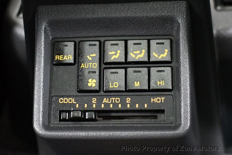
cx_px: 116
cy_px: 78
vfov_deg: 18.0
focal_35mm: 76
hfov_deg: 26.6
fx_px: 490
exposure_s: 1/60
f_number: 4.8
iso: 11400
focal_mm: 38
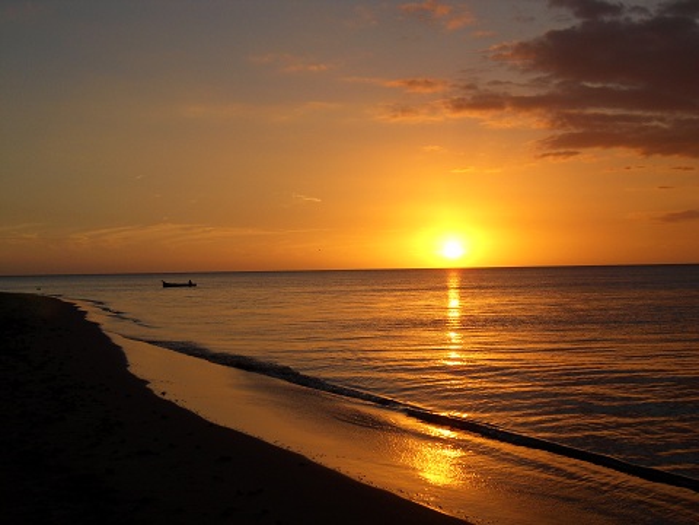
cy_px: 262
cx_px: 350
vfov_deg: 28.0
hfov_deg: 36.8
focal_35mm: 52
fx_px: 1050
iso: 80
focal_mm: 9.1
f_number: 10.1
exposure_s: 1/180
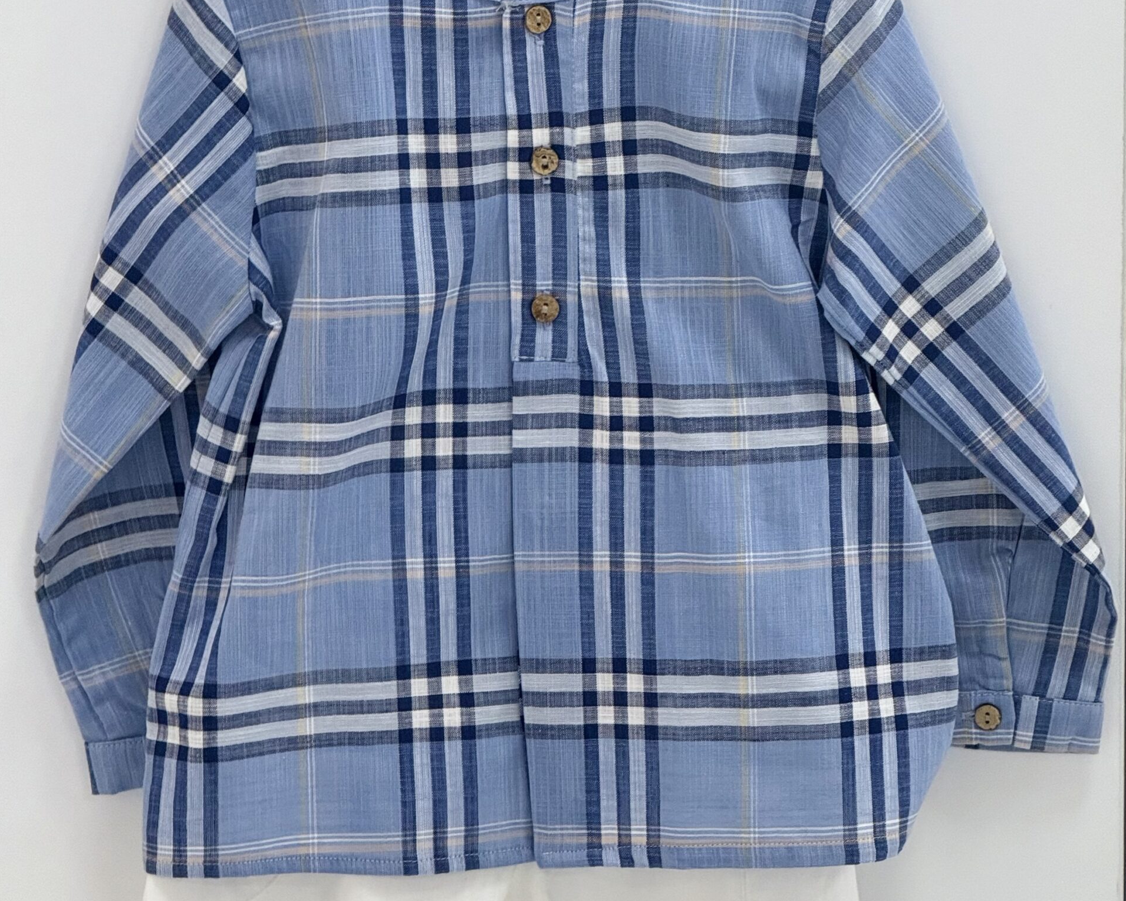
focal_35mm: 157
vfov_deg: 9.8
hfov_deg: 12.3
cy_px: 496
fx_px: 5232
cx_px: 564
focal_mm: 15.66
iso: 250
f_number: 2.8
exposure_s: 1/50
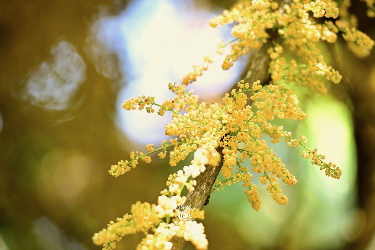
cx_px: 188
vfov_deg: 6.9
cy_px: 125
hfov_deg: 10.3
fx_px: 2083
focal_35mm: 200
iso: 400
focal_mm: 200
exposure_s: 1/250
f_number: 2.8
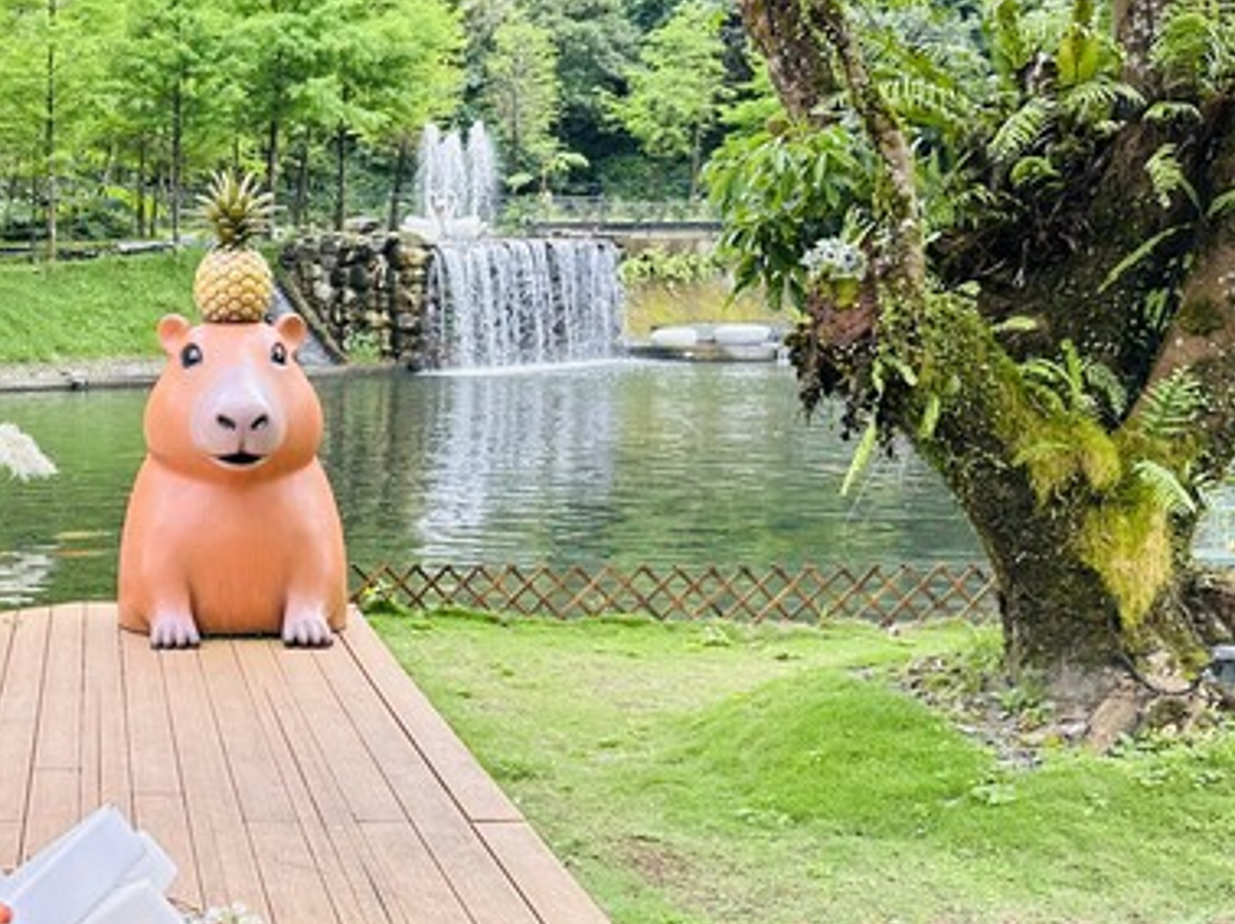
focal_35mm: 54
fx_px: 1925
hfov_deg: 32.8
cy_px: 518
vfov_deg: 27.0
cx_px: 13
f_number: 1.78
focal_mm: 6.86
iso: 80
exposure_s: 1/424
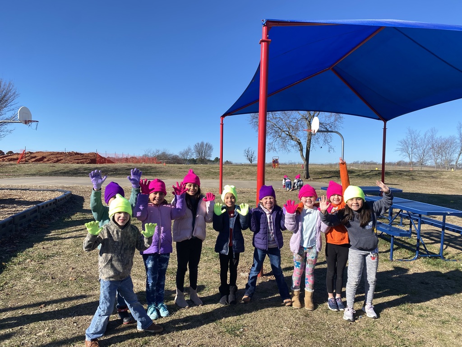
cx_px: 231
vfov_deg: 53.1
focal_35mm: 26
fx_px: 347
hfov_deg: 67.3
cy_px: 174
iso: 32
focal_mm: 4.25
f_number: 1.8
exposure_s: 1/2625
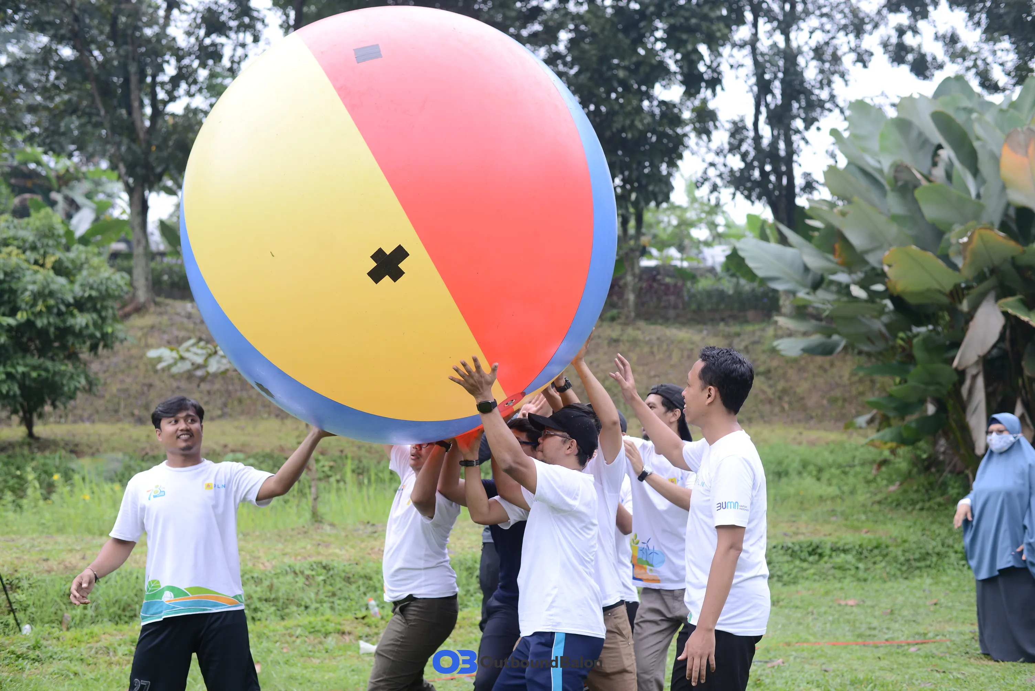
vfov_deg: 27.0
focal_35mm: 50
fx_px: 1438
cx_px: 518
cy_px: 346
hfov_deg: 39.6
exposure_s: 1/500
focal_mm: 50
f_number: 2.8
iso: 200
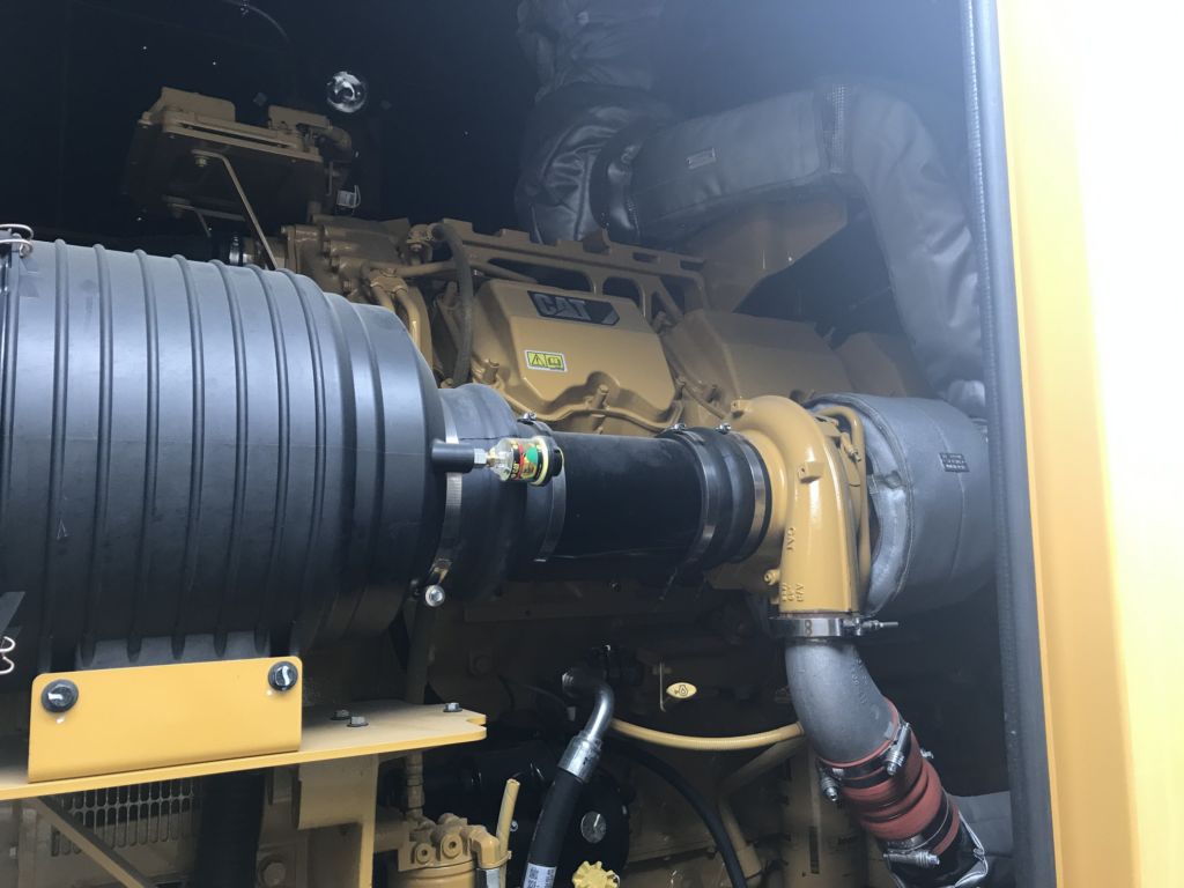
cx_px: 592
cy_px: 444
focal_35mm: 28
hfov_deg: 63.4
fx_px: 958
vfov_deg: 49.7
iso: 25
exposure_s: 1/30
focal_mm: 3.99
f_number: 1.8
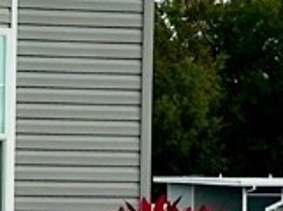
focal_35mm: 153
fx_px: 1248
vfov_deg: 9.5
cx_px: -309
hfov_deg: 11.5
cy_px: -76
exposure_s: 1/4184
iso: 80
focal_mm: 6.86
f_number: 1.78
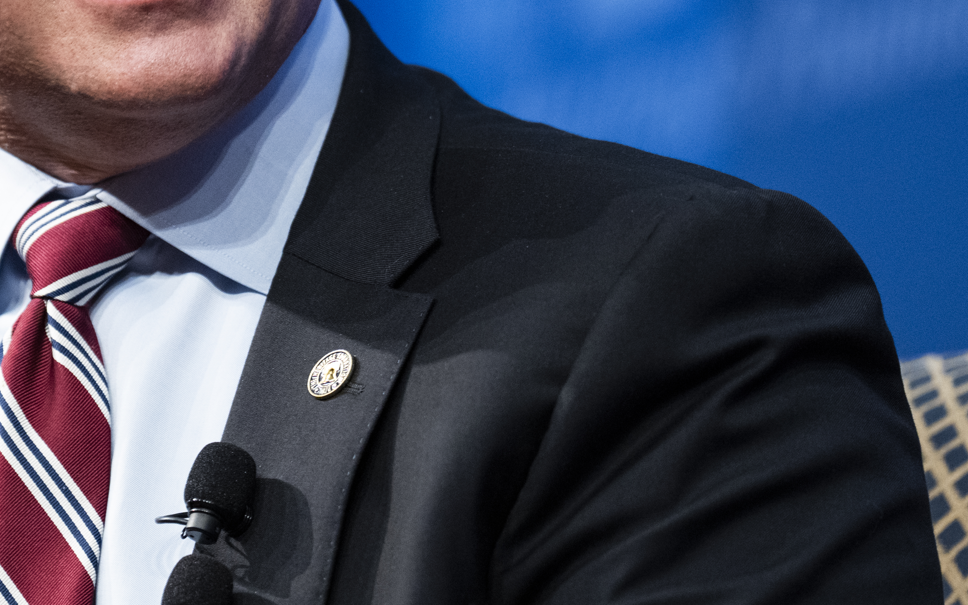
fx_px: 11686
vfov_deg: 3.0
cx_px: 103
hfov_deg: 4.7
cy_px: 77
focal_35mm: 443
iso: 2500
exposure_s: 1/400
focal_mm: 200
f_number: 2.8
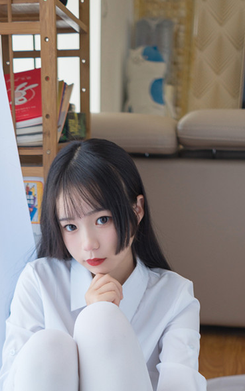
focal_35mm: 58
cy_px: 379
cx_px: 90
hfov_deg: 22.3
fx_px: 619
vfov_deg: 32.6
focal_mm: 28
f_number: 2.2
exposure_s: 1/40
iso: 100
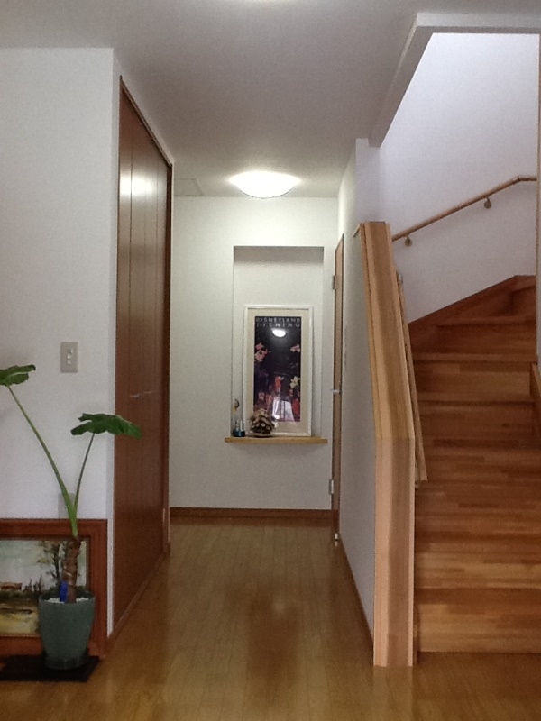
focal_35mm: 44
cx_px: 270
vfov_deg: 42.9
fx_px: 917
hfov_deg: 32.9
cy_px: 360
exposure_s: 1/33
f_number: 2.4
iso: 80
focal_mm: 2
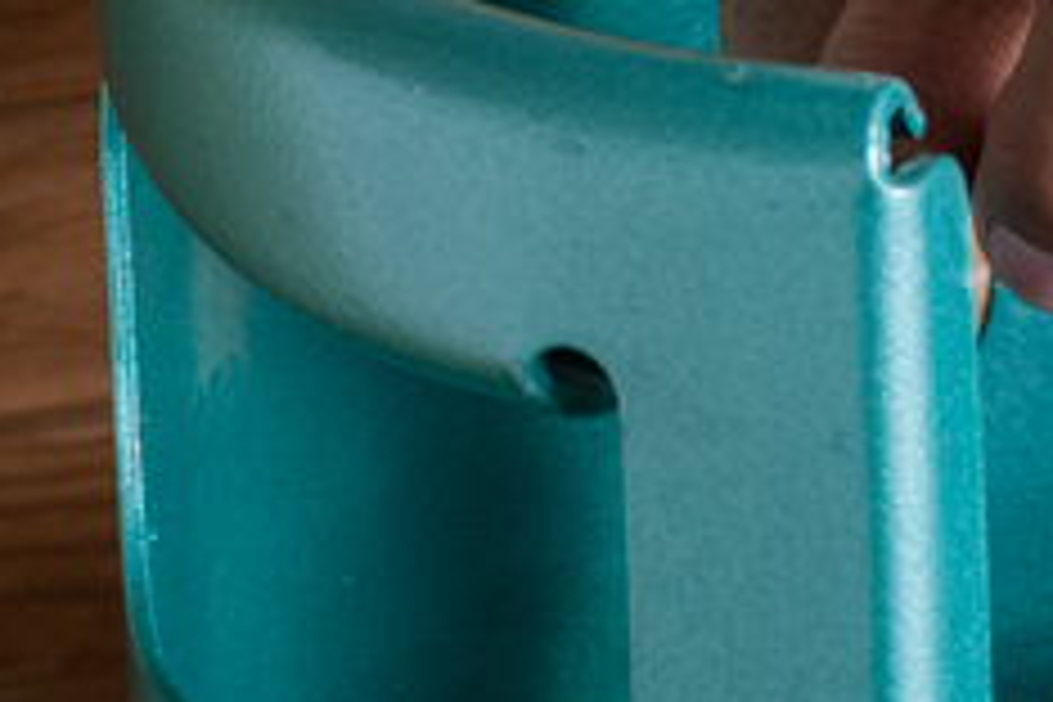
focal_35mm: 337
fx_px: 9856
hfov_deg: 6.1
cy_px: 189
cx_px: 1528
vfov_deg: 4.1
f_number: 14
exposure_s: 1/200
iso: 200
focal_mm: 105
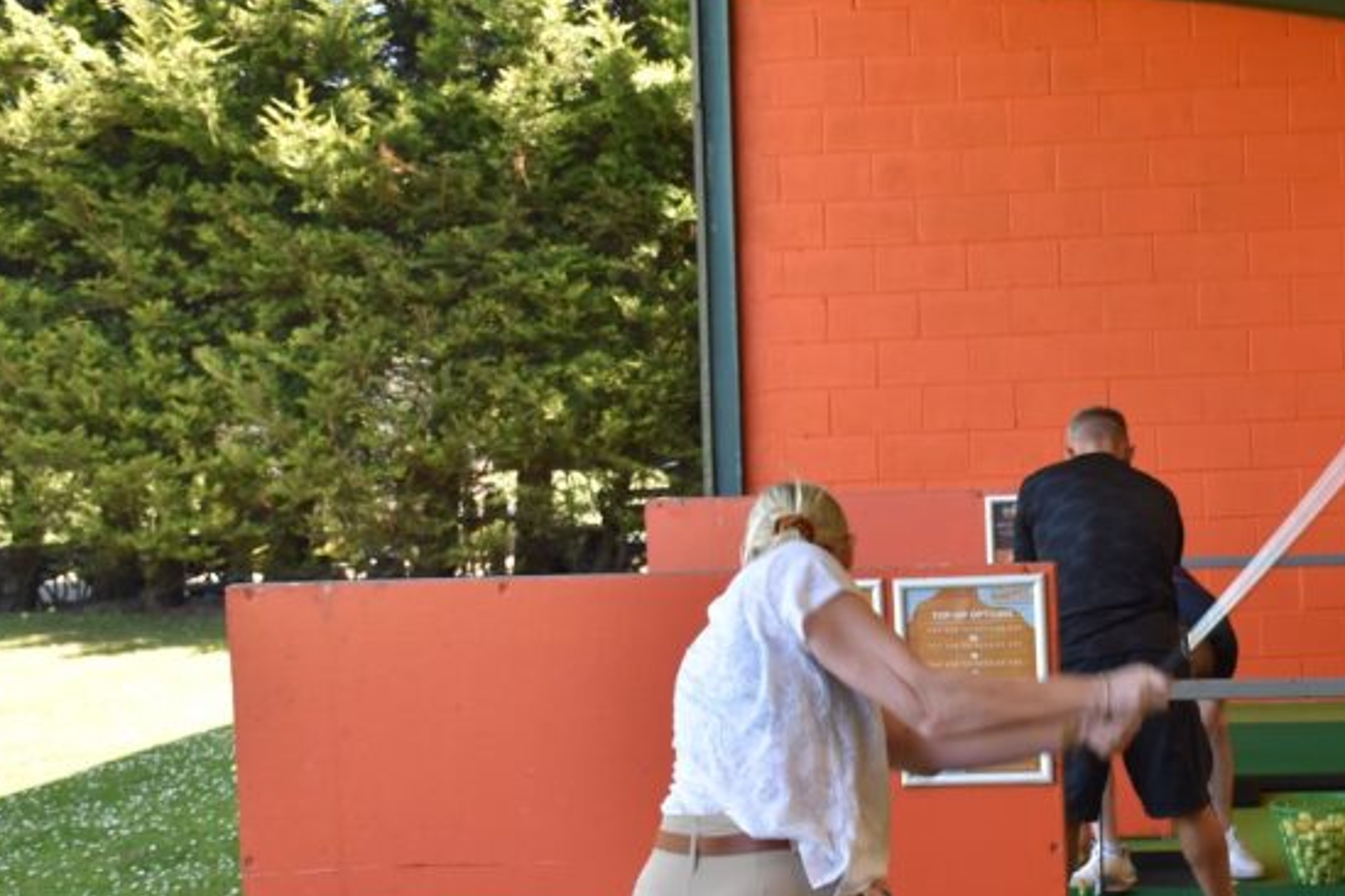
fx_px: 2648
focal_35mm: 71
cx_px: 985
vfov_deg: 19.2
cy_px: 526
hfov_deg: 28.1
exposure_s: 1/125
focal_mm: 27
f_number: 5.6
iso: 400
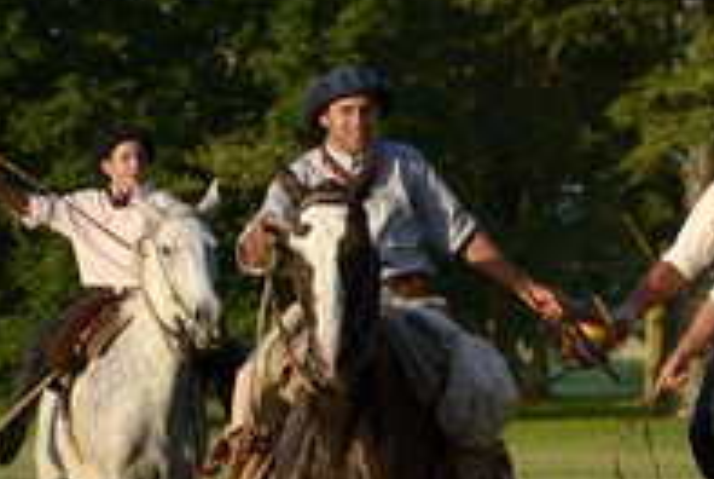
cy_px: 421
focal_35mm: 266
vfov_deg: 5.2
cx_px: 569
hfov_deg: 7.7
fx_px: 5284
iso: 400
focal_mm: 125
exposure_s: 1/500
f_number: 7.1
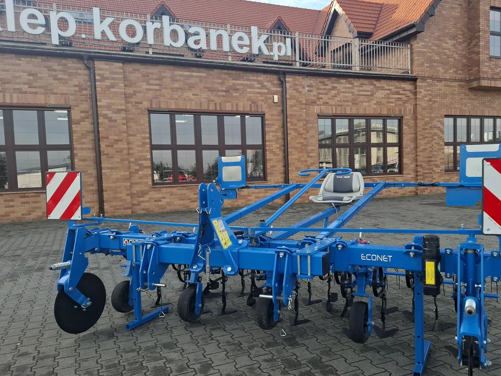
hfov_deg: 61.4
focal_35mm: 29
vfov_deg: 48.2
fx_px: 420
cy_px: 203
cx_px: 285
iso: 50
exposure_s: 1/594
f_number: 1.8
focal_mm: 5.54
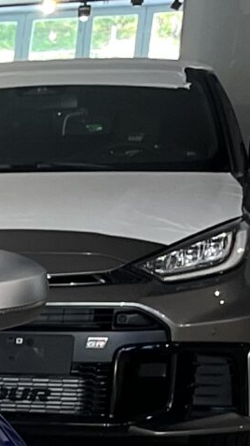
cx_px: -869
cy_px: 613
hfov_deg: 6.1
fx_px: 1793
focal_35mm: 152
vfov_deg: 13.5
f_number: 1.6
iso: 125
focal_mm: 5.1
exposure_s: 1/100
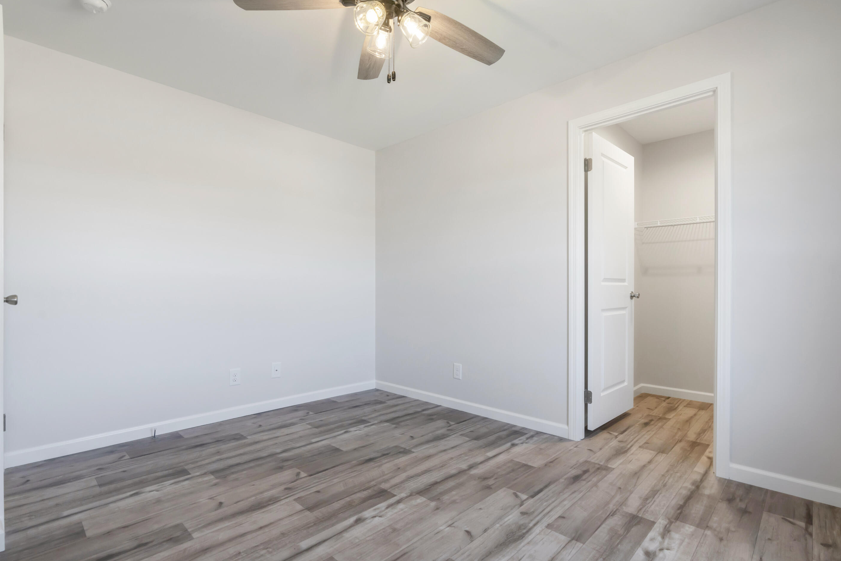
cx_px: 438
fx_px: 397
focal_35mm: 17
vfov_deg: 70.4
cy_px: 287
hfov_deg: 93.2
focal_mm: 16
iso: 800
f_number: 8
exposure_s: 1/45
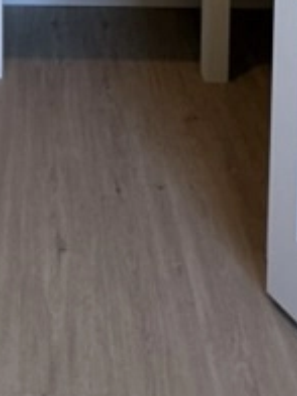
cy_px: -269
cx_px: 18
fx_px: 835
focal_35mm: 73
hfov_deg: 19.7
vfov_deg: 20.7
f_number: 2.2
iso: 200
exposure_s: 1/120
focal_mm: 2.22
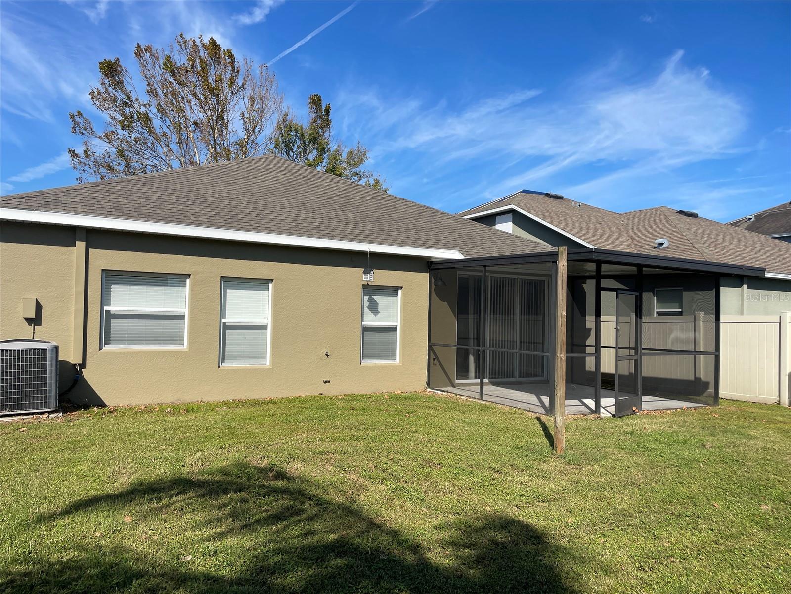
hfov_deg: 67.3
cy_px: 297
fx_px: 594
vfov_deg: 53.1
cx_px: 396
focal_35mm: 26
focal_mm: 4.2
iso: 32
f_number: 1.6
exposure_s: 1/4132
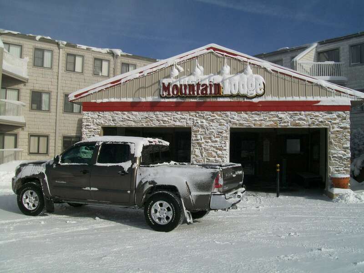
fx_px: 379
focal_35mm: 36
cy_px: 136
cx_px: 182
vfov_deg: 39.7
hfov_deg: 51.4
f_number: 4.8
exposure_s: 1/1280
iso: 64
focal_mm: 6
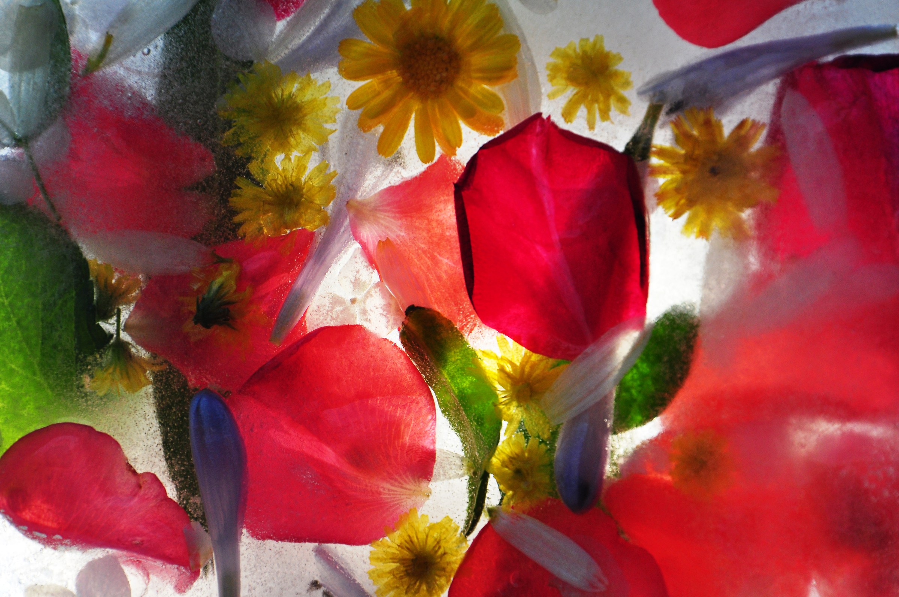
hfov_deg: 5.1
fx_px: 10101
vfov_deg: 3.4
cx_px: 450
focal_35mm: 405
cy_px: 298
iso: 400
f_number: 8
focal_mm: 270
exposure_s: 1/800
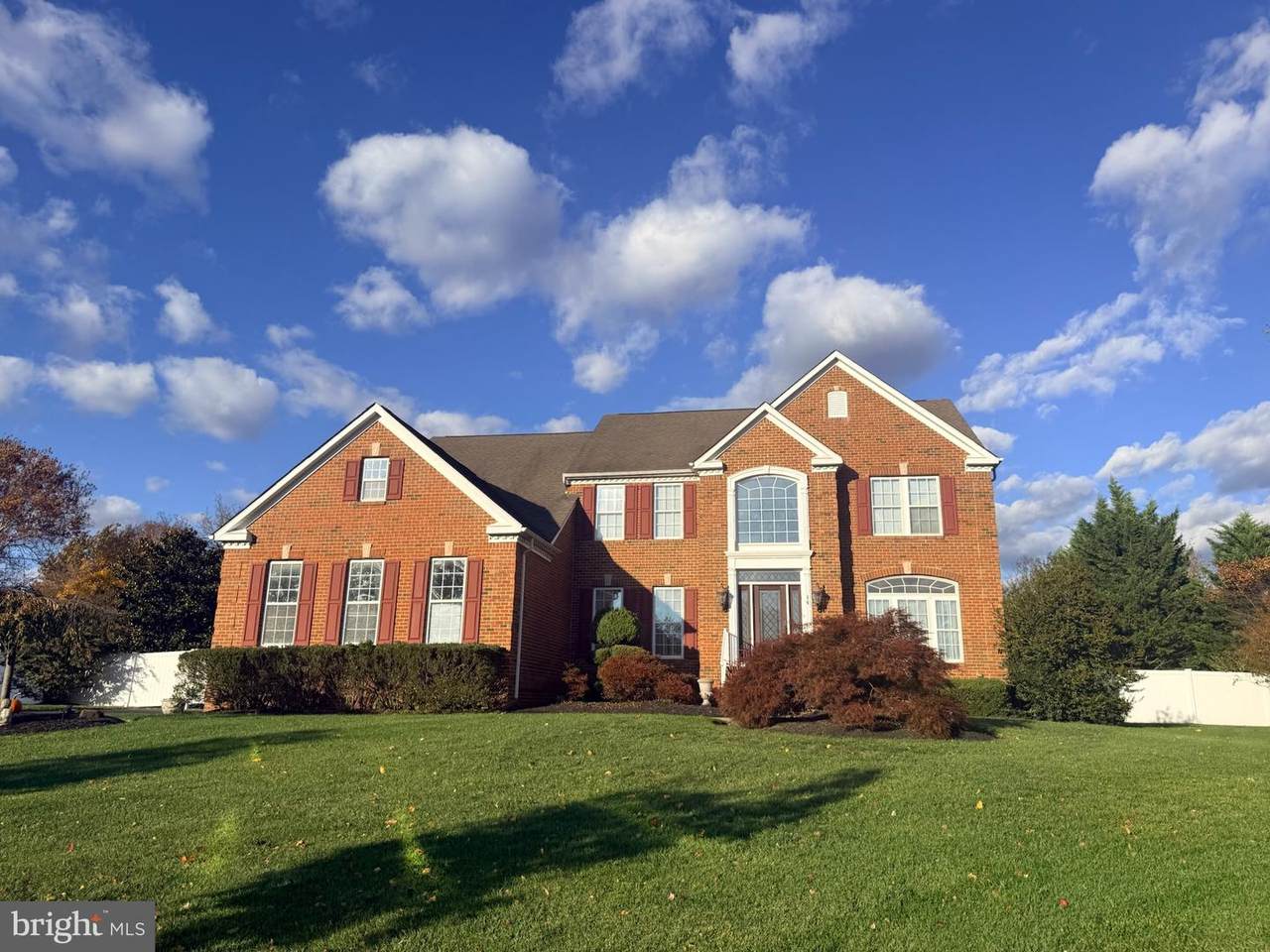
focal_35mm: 24
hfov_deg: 71.6
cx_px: 635
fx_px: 881
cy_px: 476
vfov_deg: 56.8
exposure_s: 1/5319
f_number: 1.78
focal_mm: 6.76
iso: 80
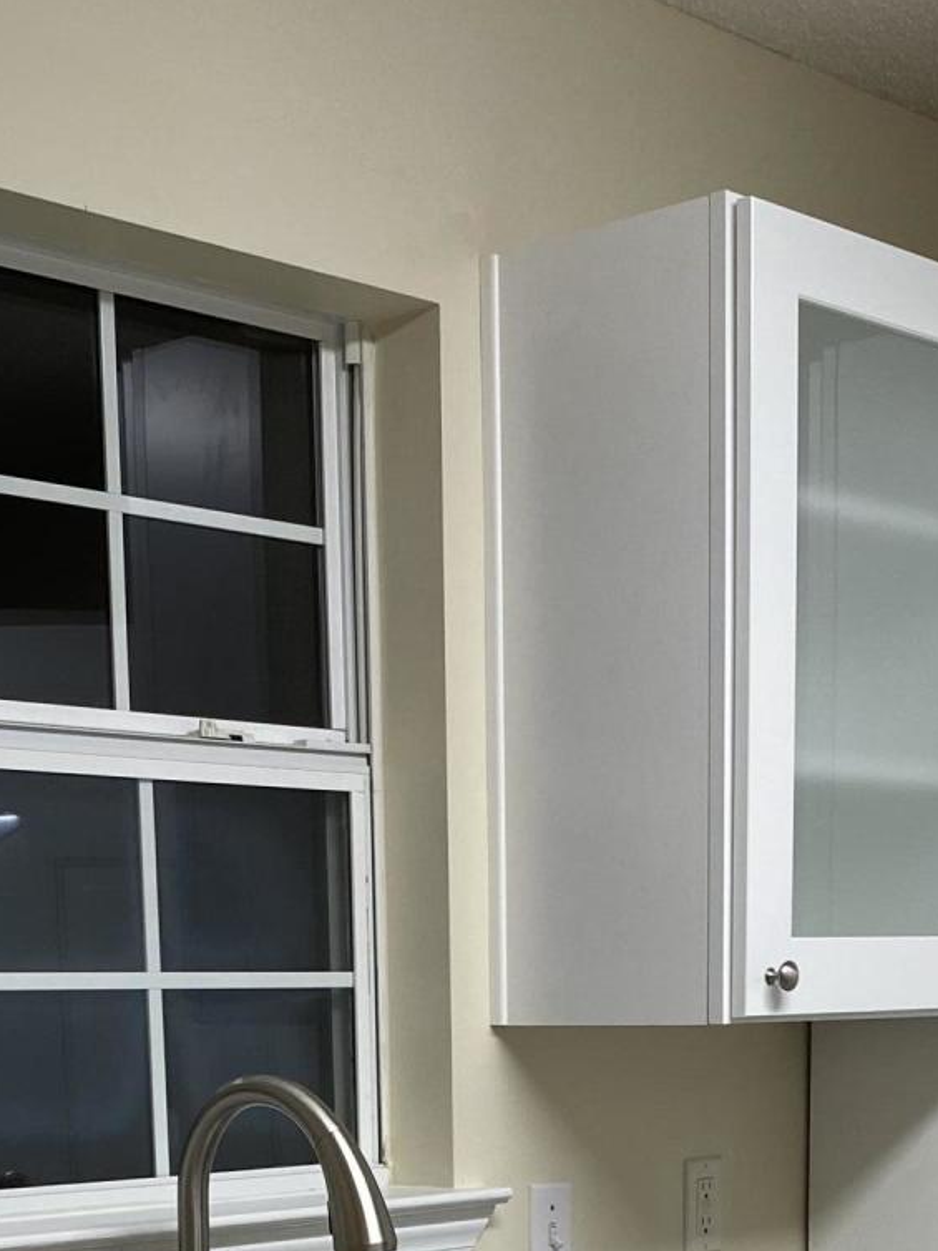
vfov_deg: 25.8
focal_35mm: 69
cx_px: 438
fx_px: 2494
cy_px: 1414
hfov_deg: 21.3
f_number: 1.8
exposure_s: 1/120
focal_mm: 4.25
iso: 100
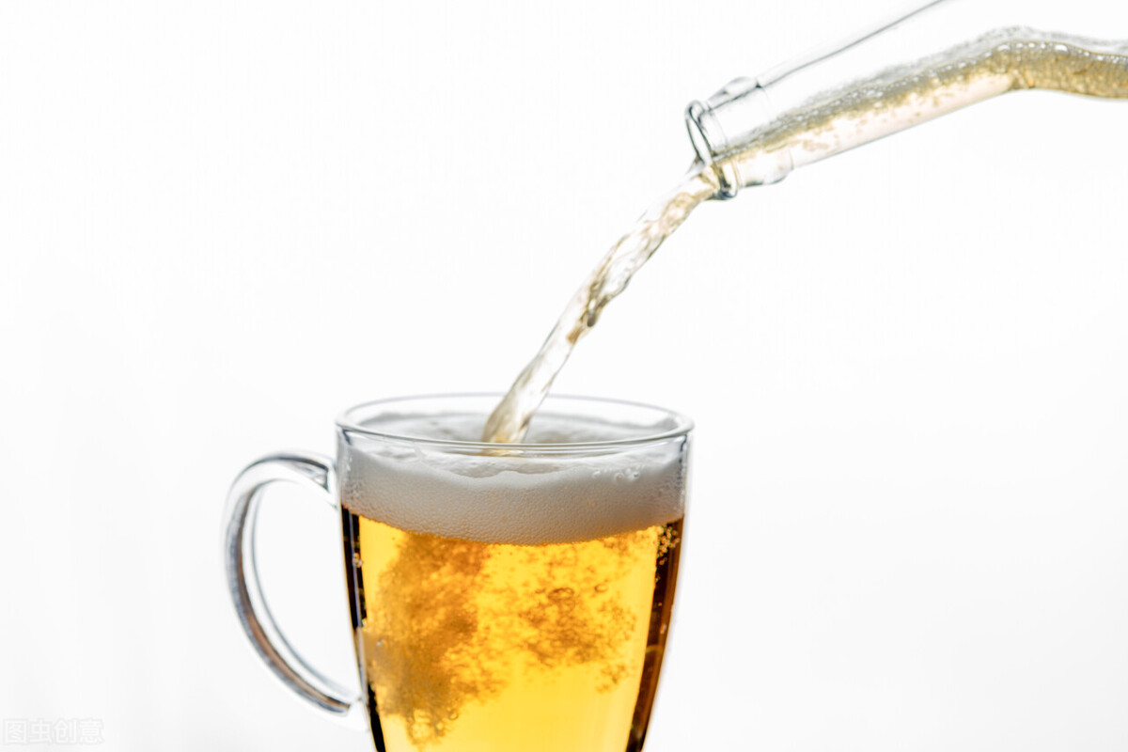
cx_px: 564
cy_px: 376
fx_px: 3290
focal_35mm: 105
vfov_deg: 13.0
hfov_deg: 19.5
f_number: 8
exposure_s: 1/125
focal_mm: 105
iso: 31
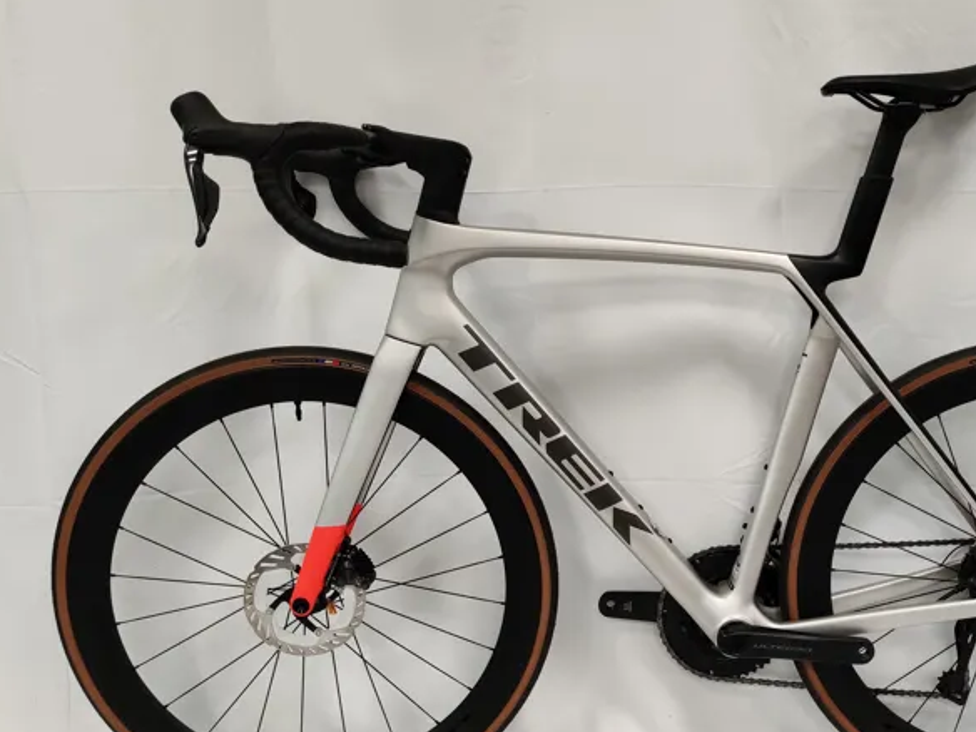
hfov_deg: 49.3
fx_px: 1043
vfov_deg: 38.6
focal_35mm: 37
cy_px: 389
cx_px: 647
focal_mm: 4.75
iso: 500
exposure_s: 1/50
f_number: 1.65
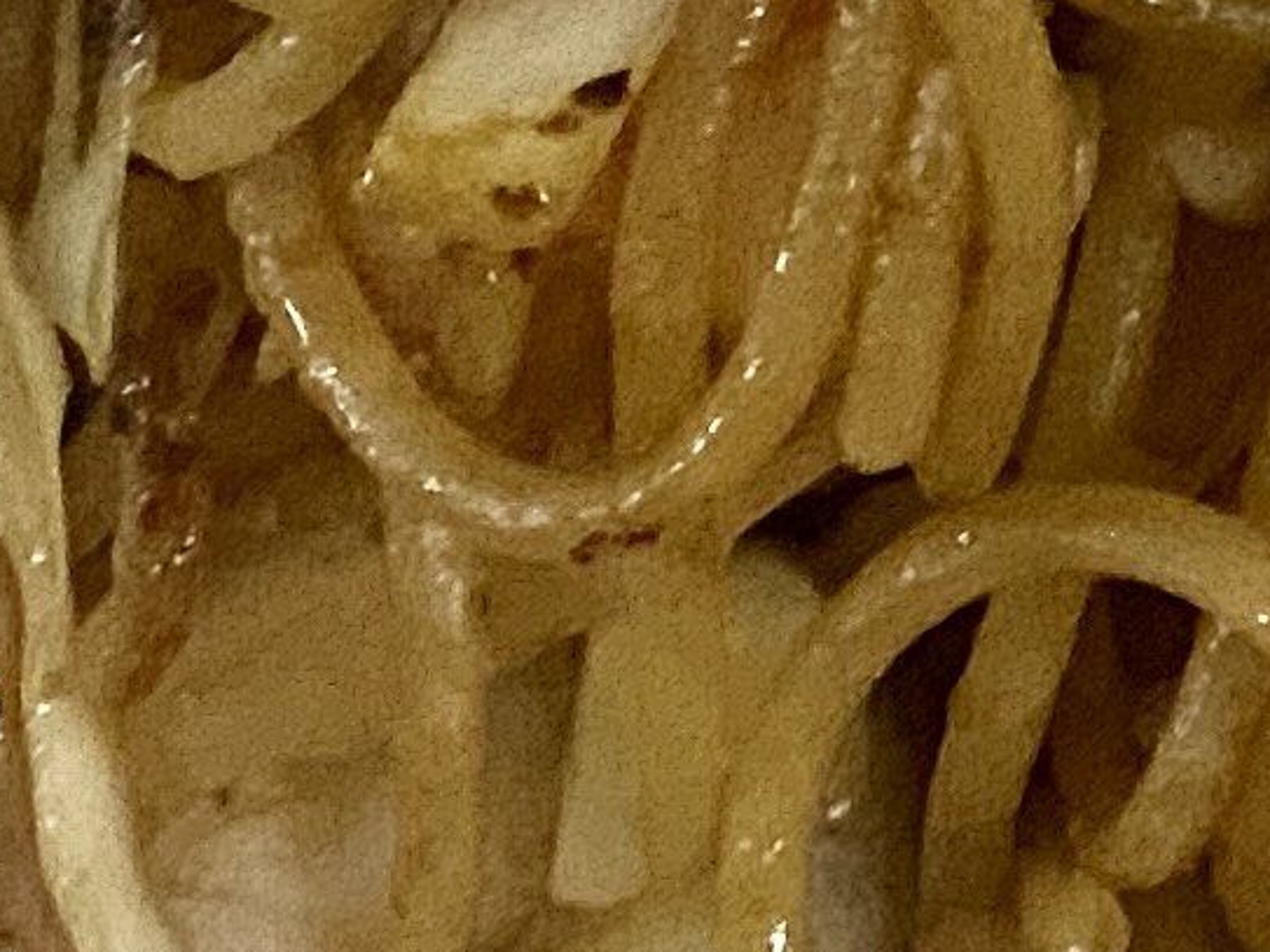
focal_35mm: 193
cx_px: 3300
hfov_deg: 9.0
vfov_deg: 7.3
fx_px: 7079
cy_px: -1184
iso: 400
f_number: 1.8
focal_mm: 4.25
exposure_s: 1/33
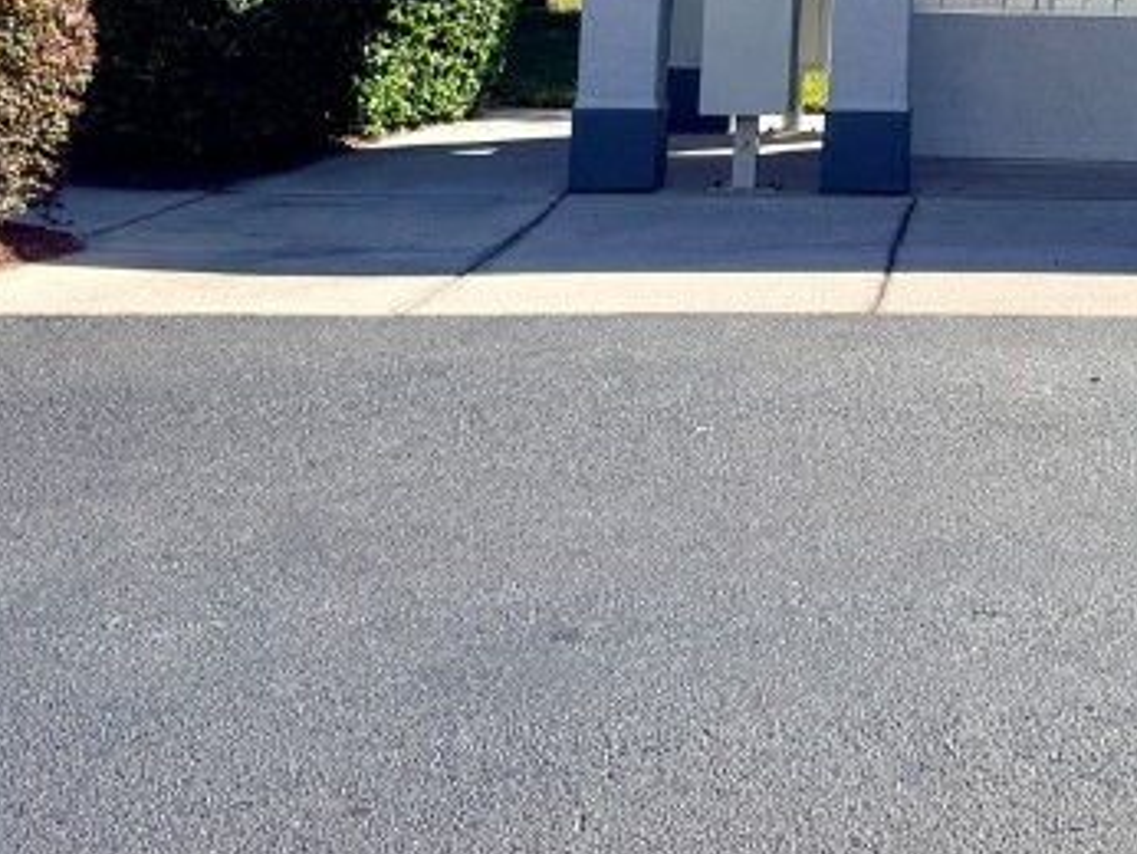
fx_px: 2334
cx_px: 1203
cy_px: -233
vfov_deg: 19.3
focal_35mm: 71
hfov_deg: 25.7
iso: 80
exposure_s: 1/5714
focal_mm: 6.76
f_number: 1.78
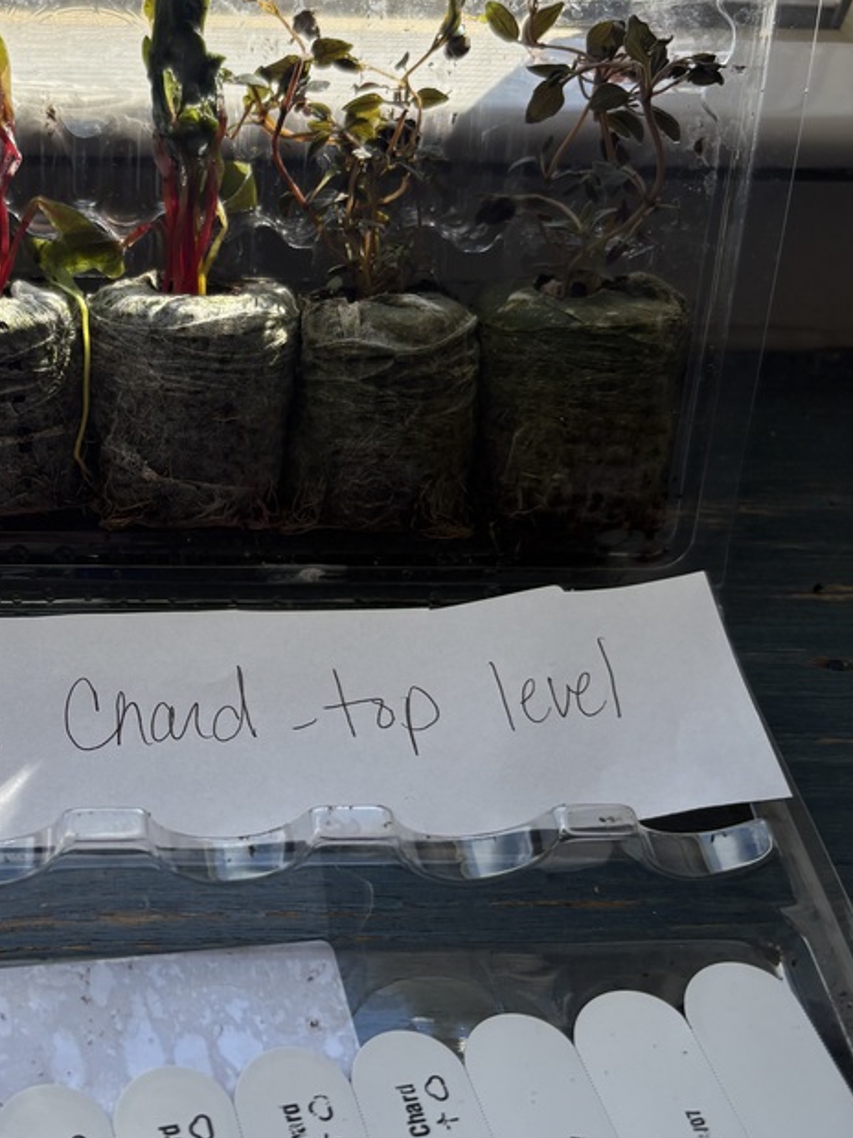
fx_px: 1413
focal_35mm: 43
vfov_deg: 43.8
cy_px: 597
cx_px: 151
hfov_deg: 32.5
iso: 50
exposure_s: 1/1016
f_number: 1.6
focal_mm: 5.96
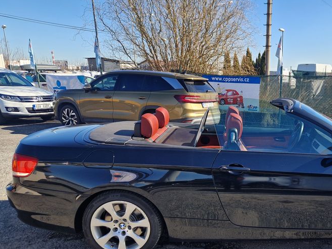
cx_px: 251
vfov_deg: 38.7
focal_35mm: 36
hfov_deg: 49.2
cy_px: 186
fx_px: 345
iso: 50
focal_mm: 5.4
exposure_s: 1/704
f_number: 1.8
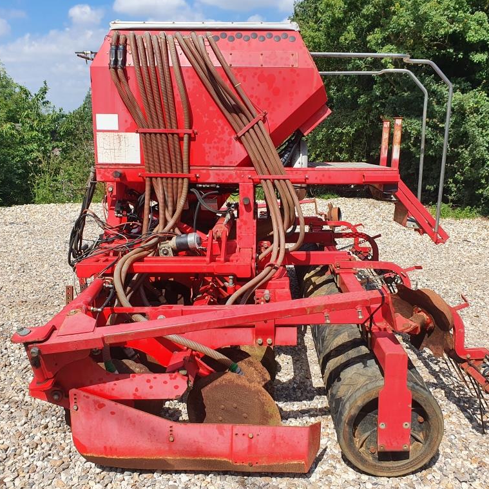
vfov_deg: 52.5
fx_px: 495
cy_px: 246
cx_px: 269
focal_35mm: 31
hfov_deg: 52.4
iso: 50
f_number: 2.4
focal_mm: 4.32
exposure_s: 1/1412
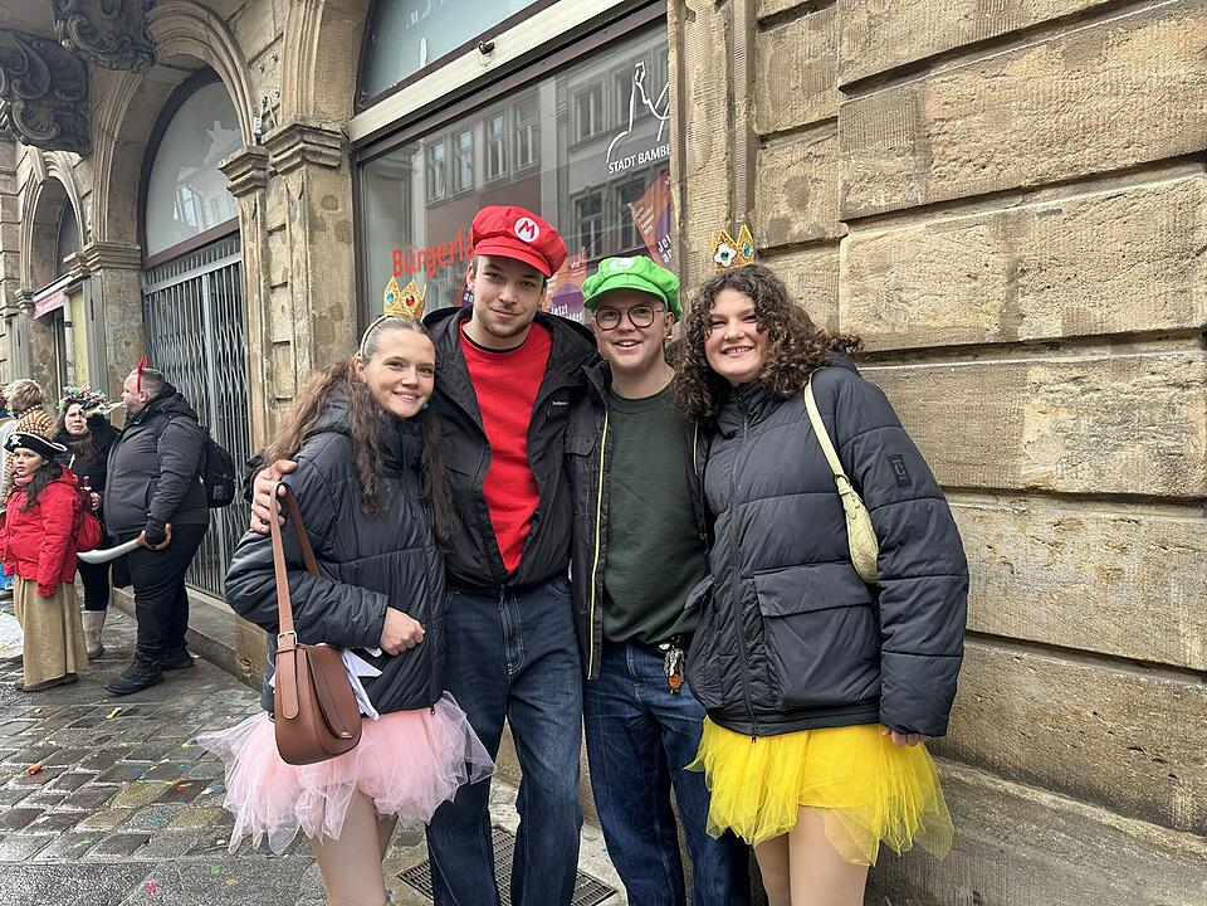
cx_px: 604
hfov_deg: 71.6
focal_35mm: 24
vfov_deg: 56.8
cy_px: 453
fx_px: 837
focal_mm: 6.86
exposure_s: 1/121
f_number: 1.78
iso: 80
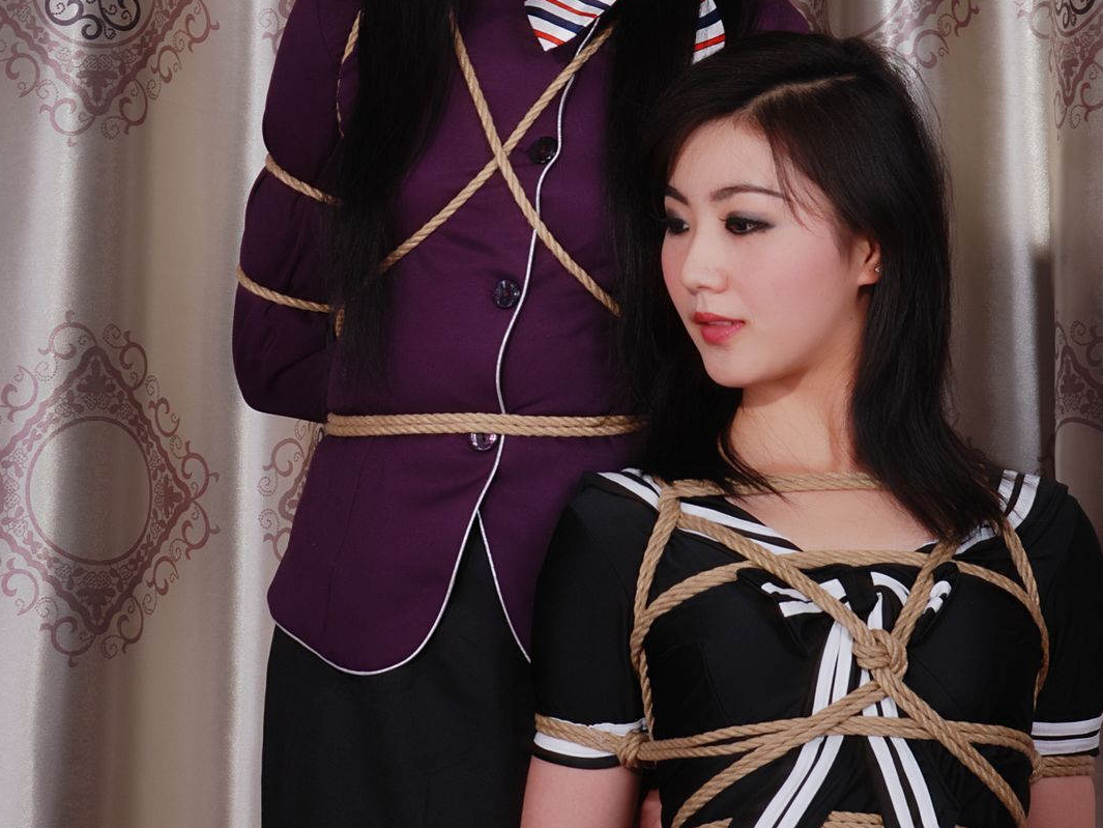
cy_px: 229
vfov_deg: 9.1
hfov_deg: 12.1
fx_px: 5186
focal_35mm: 163
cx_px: 550
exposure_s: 1/8
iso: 100
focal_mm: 75
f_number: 10
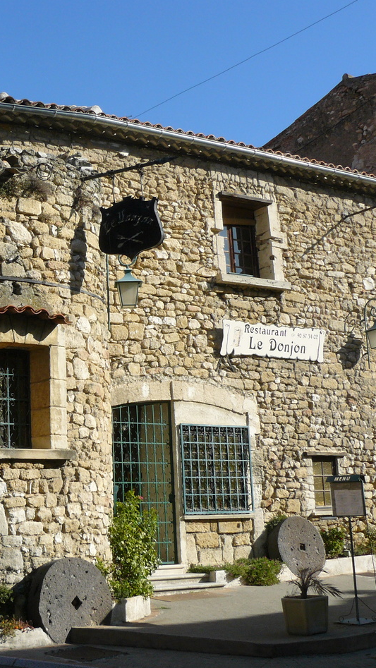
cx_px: 25
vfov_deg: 39.2
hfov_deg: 22.0
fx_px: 939
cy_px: 336
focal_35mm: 53
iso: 100
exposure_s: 1/320
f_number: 5.6
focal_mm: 6
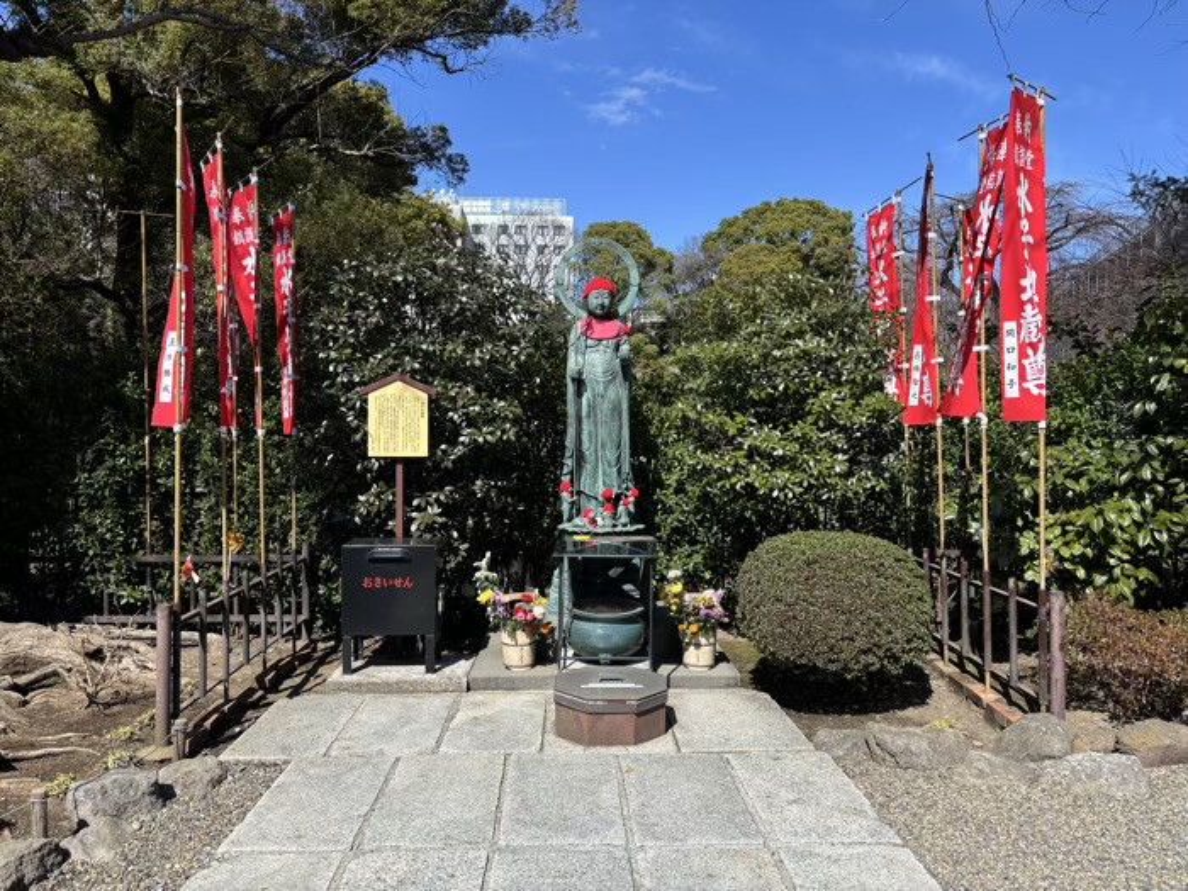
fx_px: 892
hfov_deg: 67.3
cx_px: 594
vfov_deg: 53.1
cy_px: 446
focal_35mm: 26
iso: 50
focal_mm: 5.96
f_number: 1.6
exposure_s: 1/2513
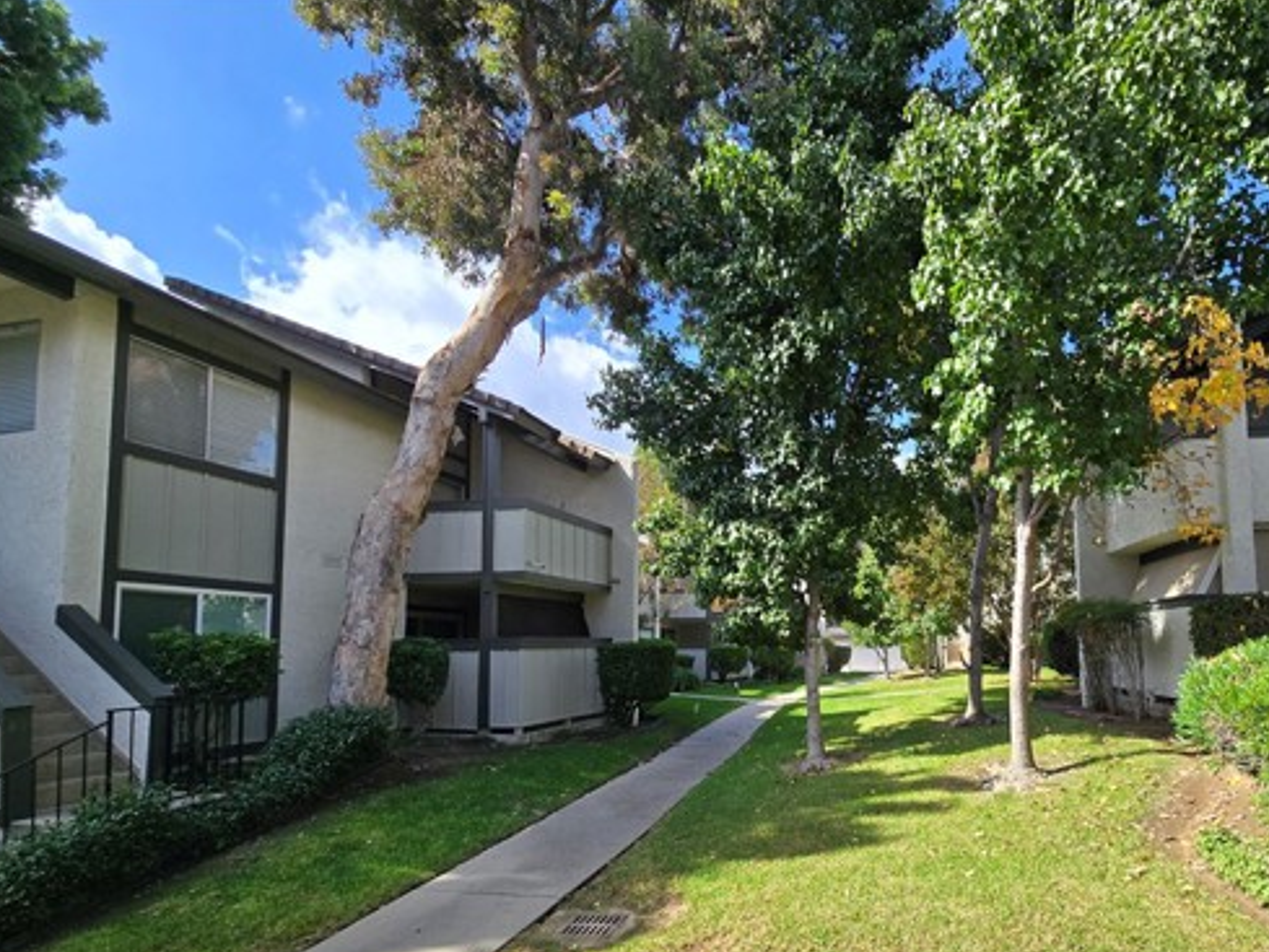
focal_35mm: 17
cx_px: 794
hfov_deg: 89.2
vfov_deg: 73.1
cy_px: 612
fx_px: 623
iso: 50
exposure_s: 1/1163
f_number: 2.2
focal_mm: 2.2
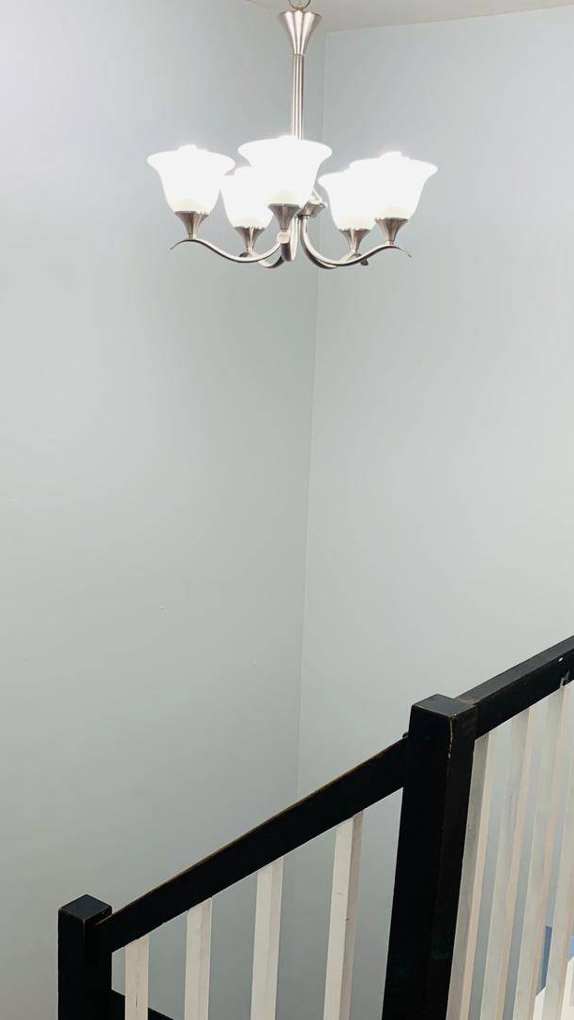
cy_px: 570
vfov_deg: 50.4
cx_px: 325
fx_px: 1082
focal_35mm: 40
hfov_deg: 29.7
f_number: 1.8
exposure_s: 1/120
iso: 64
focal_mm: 4.25
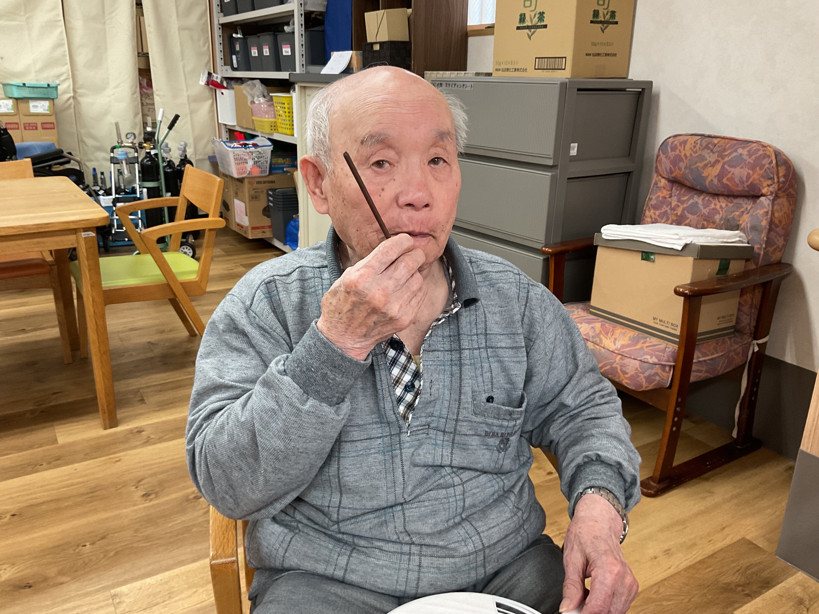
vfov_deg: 48.2
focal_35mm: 29
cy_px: 307
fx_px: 686
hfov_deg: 61.7
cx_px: 410
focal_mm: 3
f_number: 1.8
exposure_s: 1/60
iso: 100
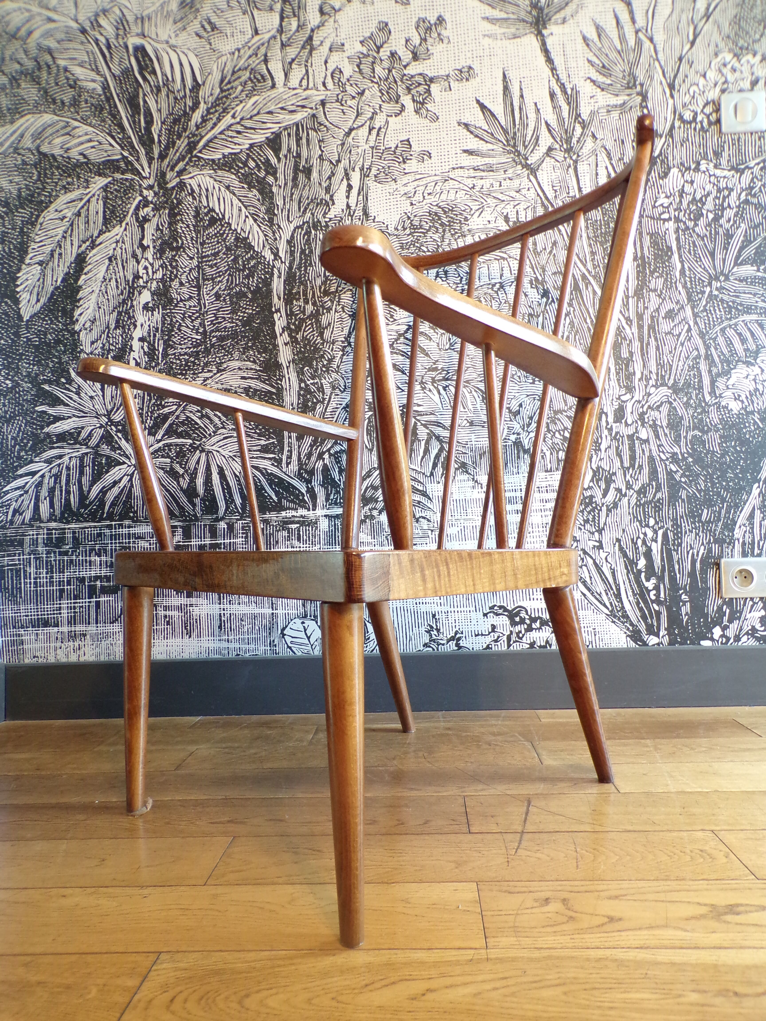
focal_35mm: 24
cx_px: 383
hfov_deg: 56.8
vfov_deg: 71.6
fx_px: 708
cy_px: 510
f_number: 3
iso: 214
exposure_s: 1/17
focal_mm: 4.3
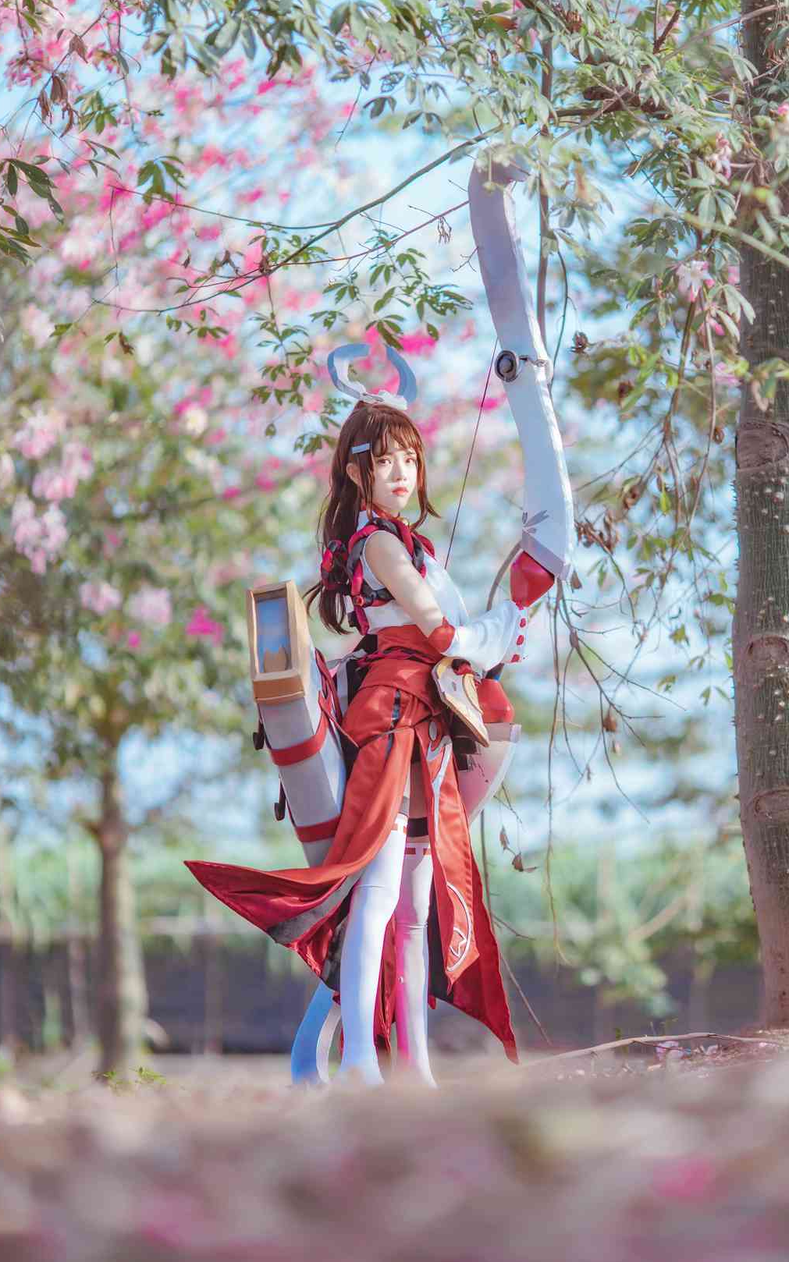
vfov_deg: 13.7
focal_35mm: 153
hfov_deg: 8.6
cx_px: 460
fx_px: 5265
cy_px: 563
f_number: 2
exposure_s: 1/1250
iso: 160
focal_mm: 135
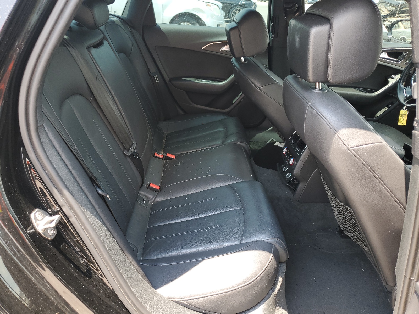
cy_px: 157
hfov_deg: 67.3
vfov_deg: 53.1
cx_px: 210
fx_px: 315
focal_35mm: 26
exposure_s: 1/147
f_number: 1.5
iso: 50
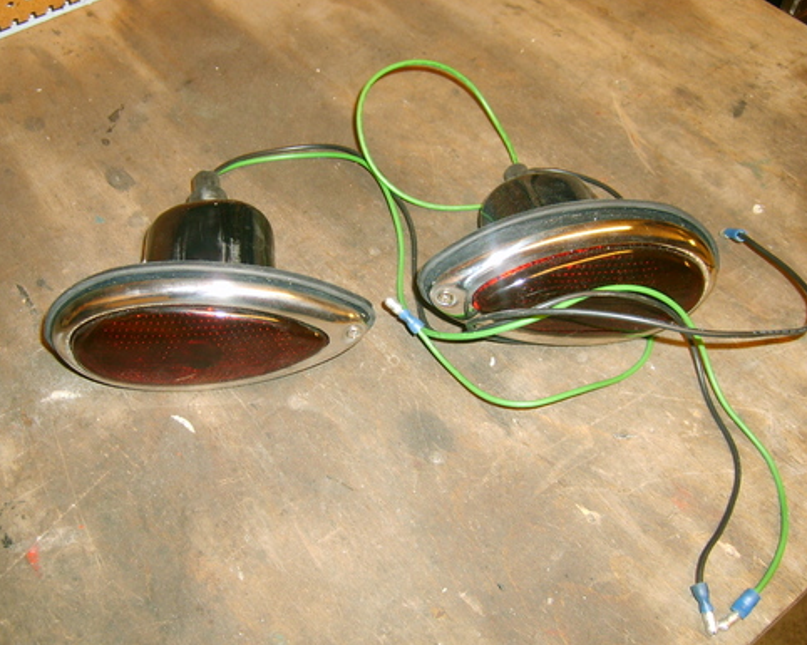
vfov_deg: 38.2
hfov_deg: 46.8
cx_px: 378
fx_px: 931
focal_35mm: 39
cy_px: 322
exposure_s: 1/30
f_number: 2.8
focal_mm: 5.8
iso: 100
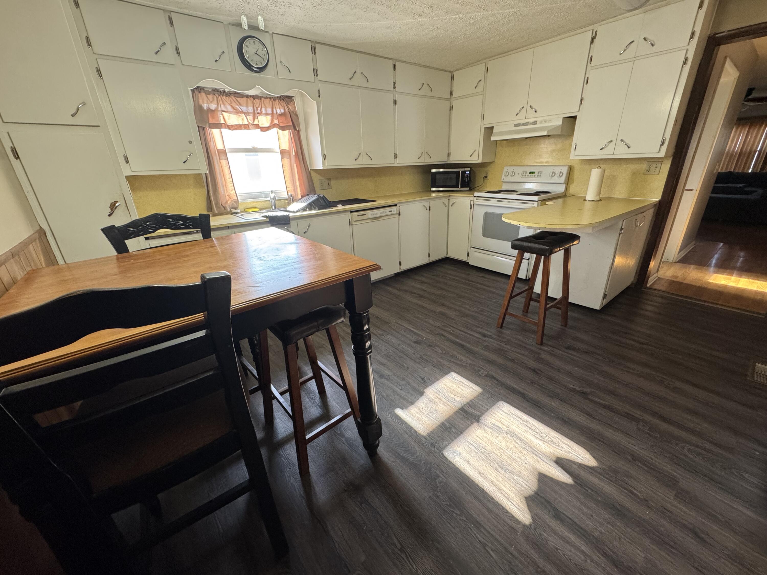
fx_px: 310
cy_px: 288
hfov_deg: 102.1
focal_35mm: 14
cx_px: 384
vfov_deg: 85.7
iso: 320
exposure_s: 1/120
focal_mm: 2.22
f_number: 2.2
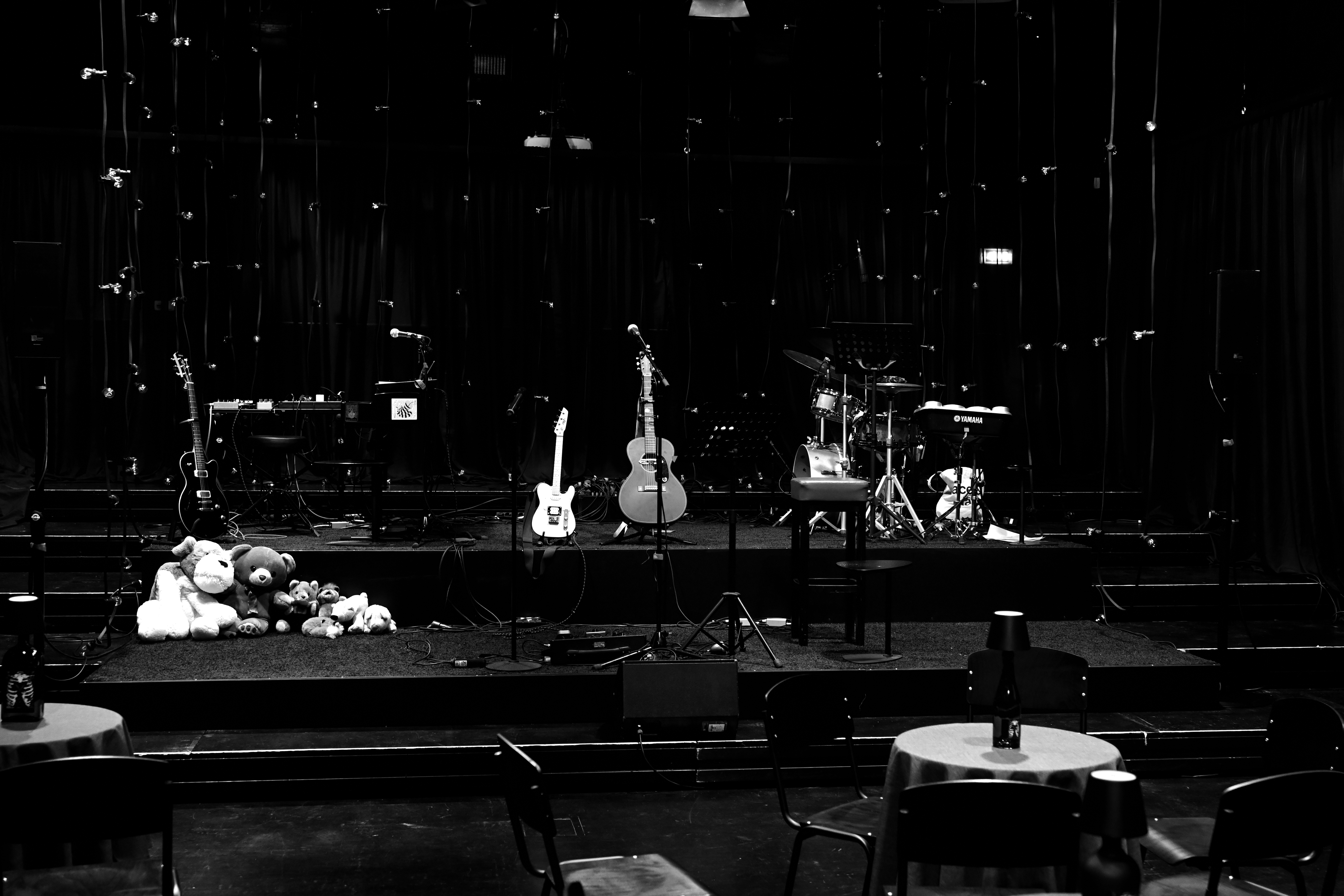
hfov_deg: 46.4
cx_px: 672
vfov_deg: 31.9
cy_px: 448
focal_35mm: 42
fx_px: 1568
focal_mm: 28
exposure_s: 1/60
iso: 800
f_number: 3.2
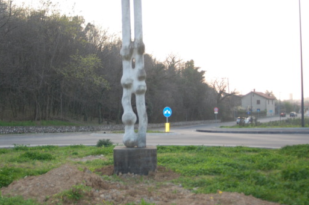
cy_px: 93
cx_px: 131
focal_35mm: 50
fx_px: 426
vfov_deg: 27.1
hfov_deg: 39.8
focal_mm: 25
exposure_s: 1/320
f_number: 4
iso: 400
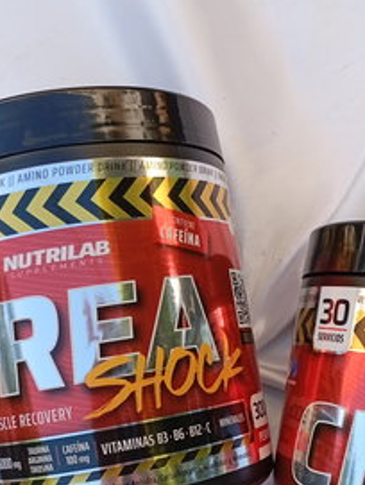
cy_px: 352
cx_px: 254
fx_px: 743
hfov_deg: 27.4
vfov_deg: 35.5
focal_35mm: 53
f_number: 1.8
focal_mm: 3.98
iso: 50
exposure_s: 1/100
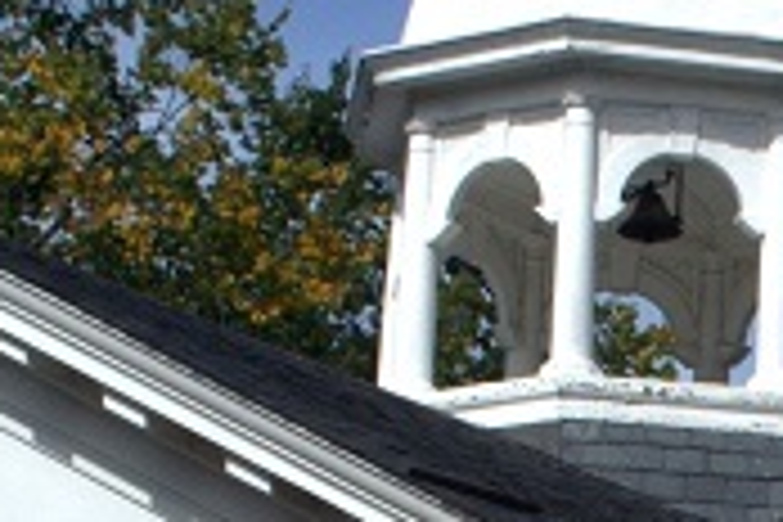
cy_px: 853
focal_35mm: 224
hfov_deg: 9.0
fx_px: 4872
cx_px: 1084
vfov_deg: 6.0
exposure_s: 1/200
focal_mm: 26
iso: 250
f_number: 13
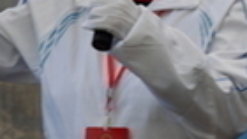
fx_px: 3764
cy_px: -11
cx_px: 115
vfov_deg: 2.1
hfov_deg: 3.8
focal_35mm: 574
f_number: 5.6
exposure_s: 1/25
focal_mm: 85
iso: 100
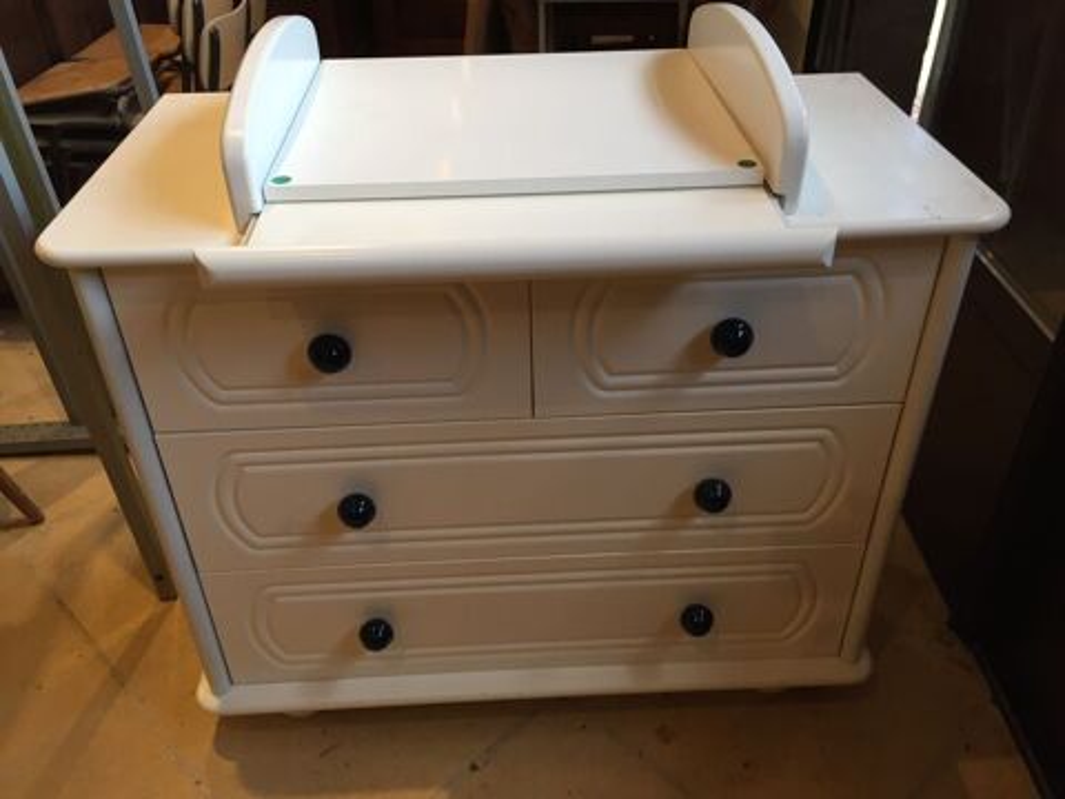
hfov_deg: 61.7
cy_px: 400
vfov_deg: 48.2
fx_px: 892
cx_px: 532
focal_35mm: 29
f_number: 2.2
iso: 40
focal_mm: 4.15
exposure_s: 1/33
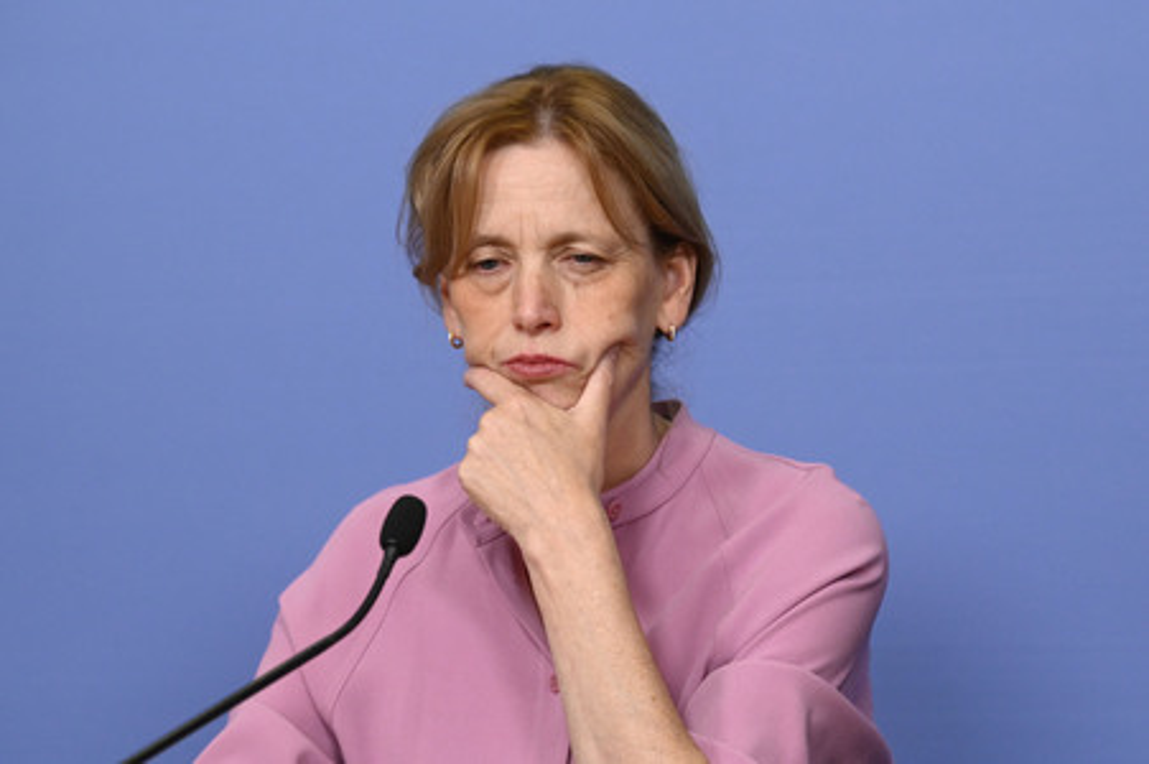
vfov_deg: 7.4
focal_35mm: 185
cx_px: 574
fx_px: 5900
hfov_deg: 11.1
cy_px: 382
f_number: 5.6
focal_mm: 185
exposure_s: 1/800
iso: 4000
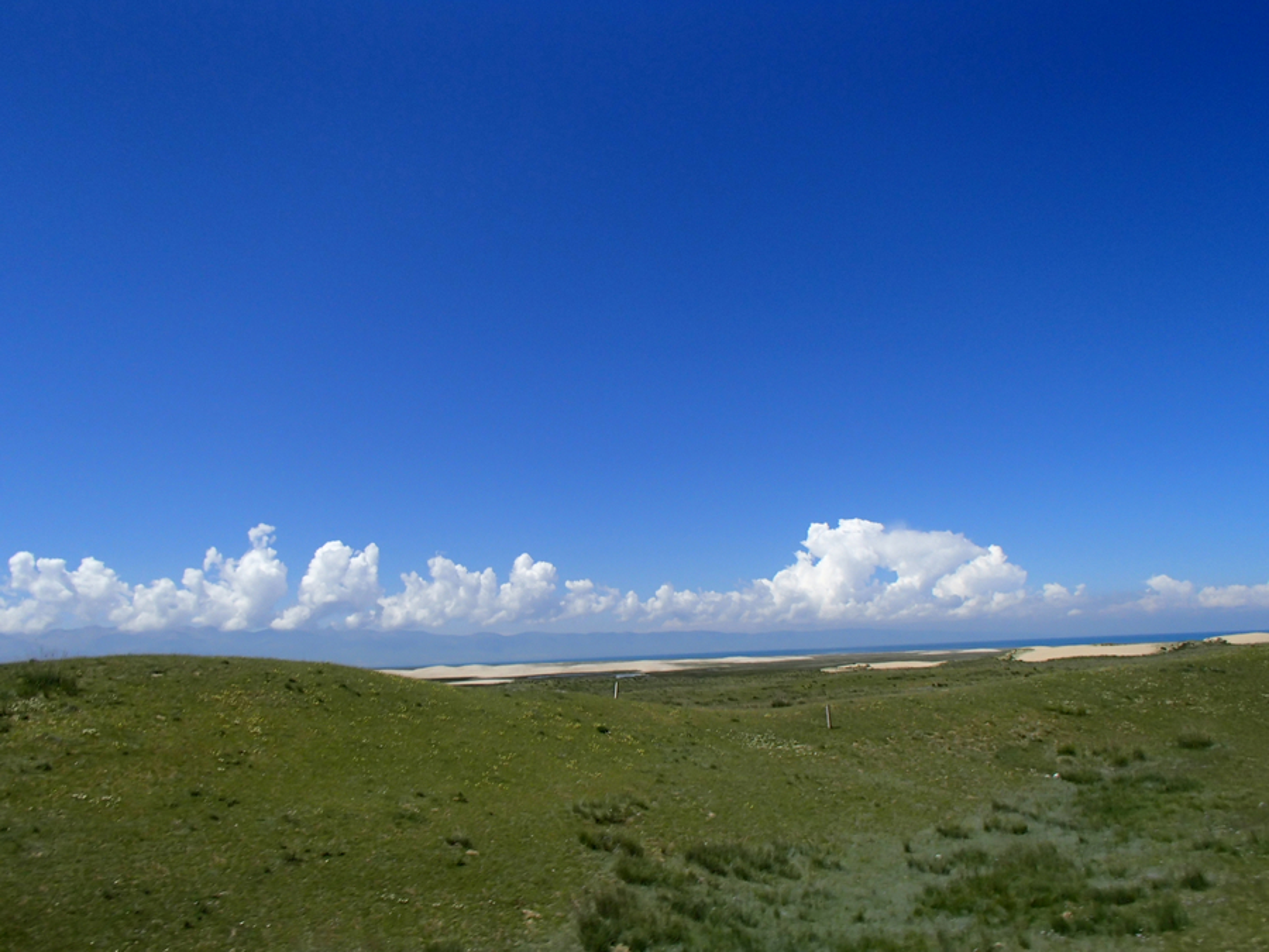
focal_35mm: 28
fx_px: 1026
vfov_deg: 49.7
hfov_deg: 63.4
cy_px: 476
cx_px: 634
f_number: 11
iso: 100
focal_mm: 5
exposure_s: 1/160
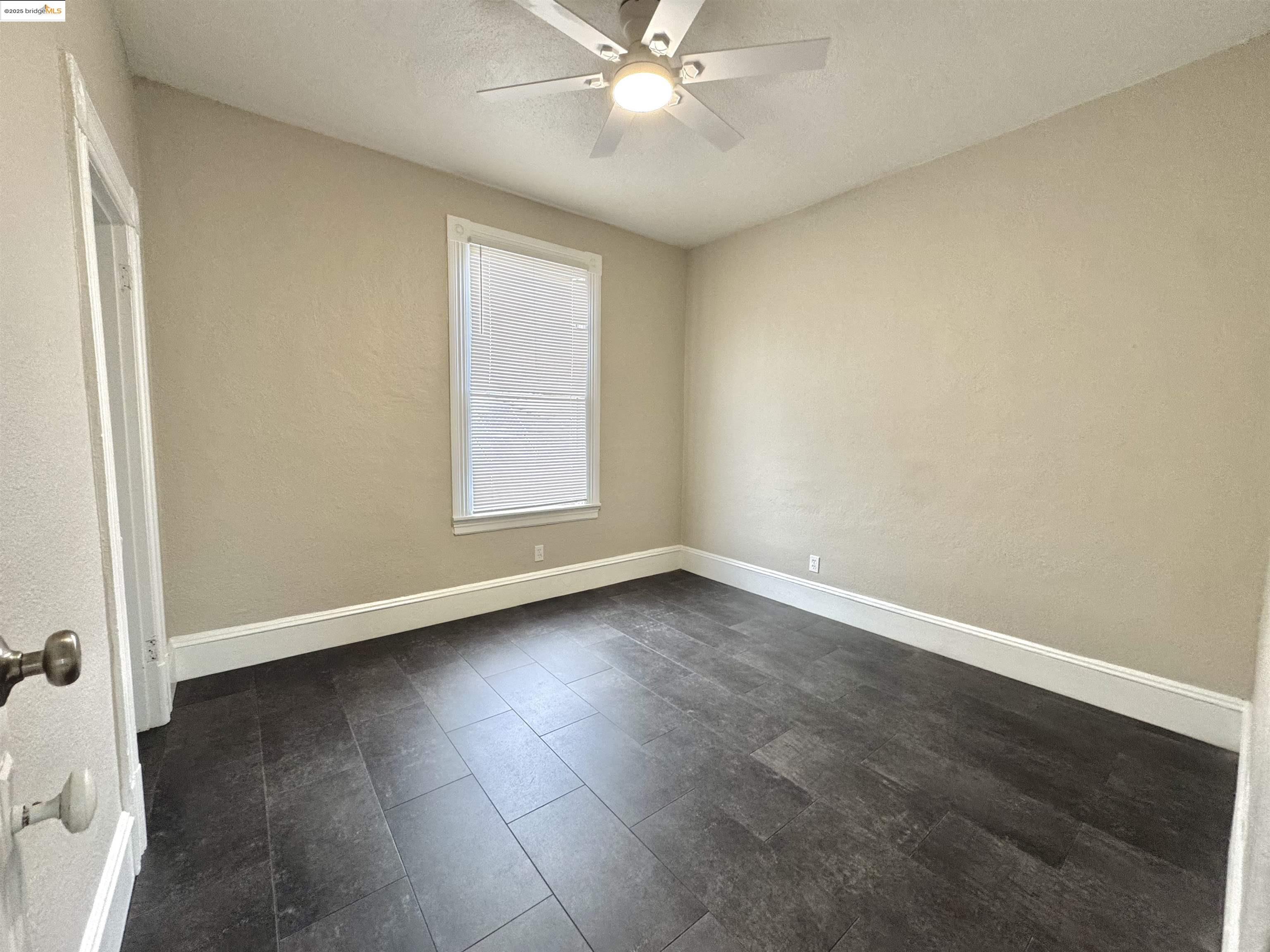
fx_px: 514
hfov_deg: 102.1
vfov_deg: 85.7
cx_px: 635
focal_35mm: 14
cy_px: 476
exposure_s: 1/99
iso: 160
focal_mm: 2.22
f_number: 2.2
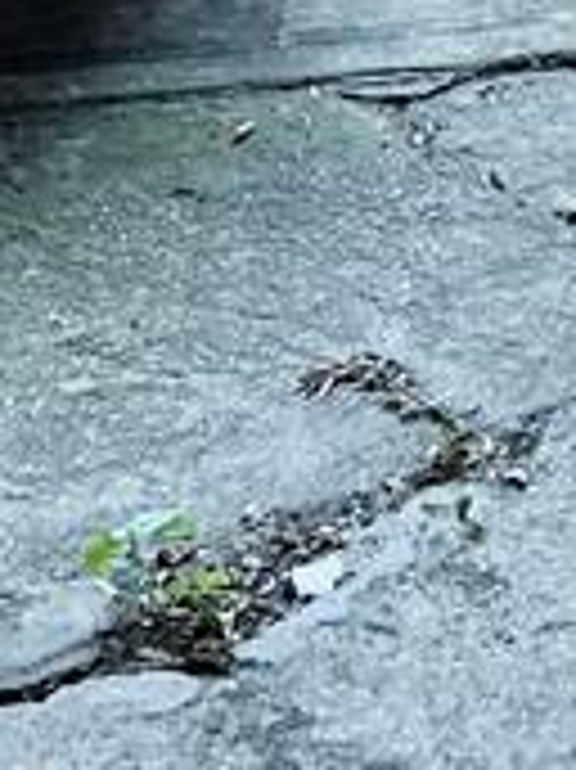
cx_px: -306
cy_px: -887
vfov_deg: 11.2
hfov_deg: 9.2
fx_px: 3465
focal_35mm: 156
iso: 32
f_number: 1.6
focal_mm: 5.1
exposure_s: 1/122
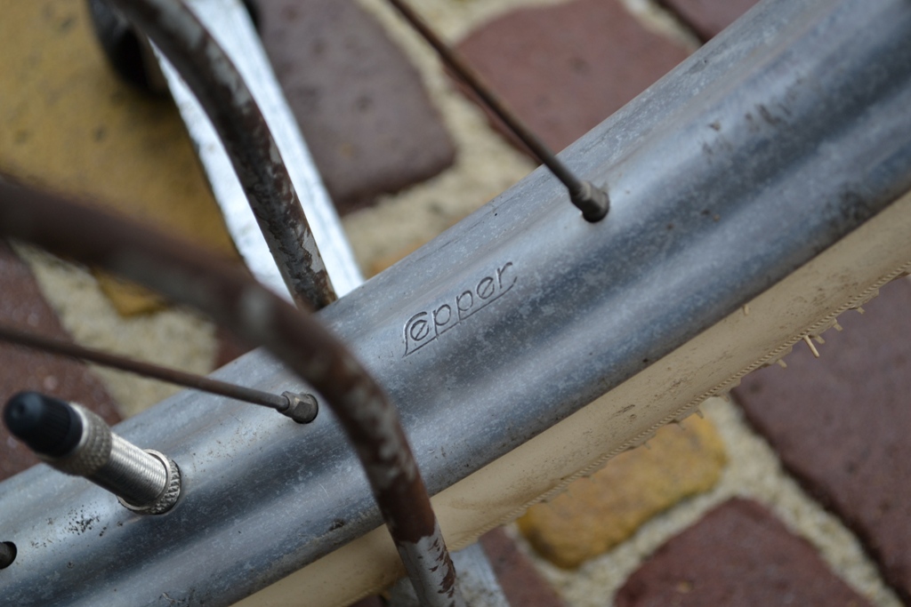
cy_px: 304
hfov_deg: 29.9
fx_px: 1708
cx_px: 456
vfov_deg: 20.2
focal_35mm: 68
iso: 180
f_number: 5.6
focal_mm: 45
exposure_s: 1/125
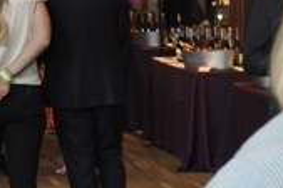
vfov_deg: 6.9
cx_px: 646
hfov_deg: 9.5
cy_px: 248
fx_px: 1530
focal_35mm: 195
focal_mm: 22
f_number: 5
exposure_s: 1/25
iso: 400
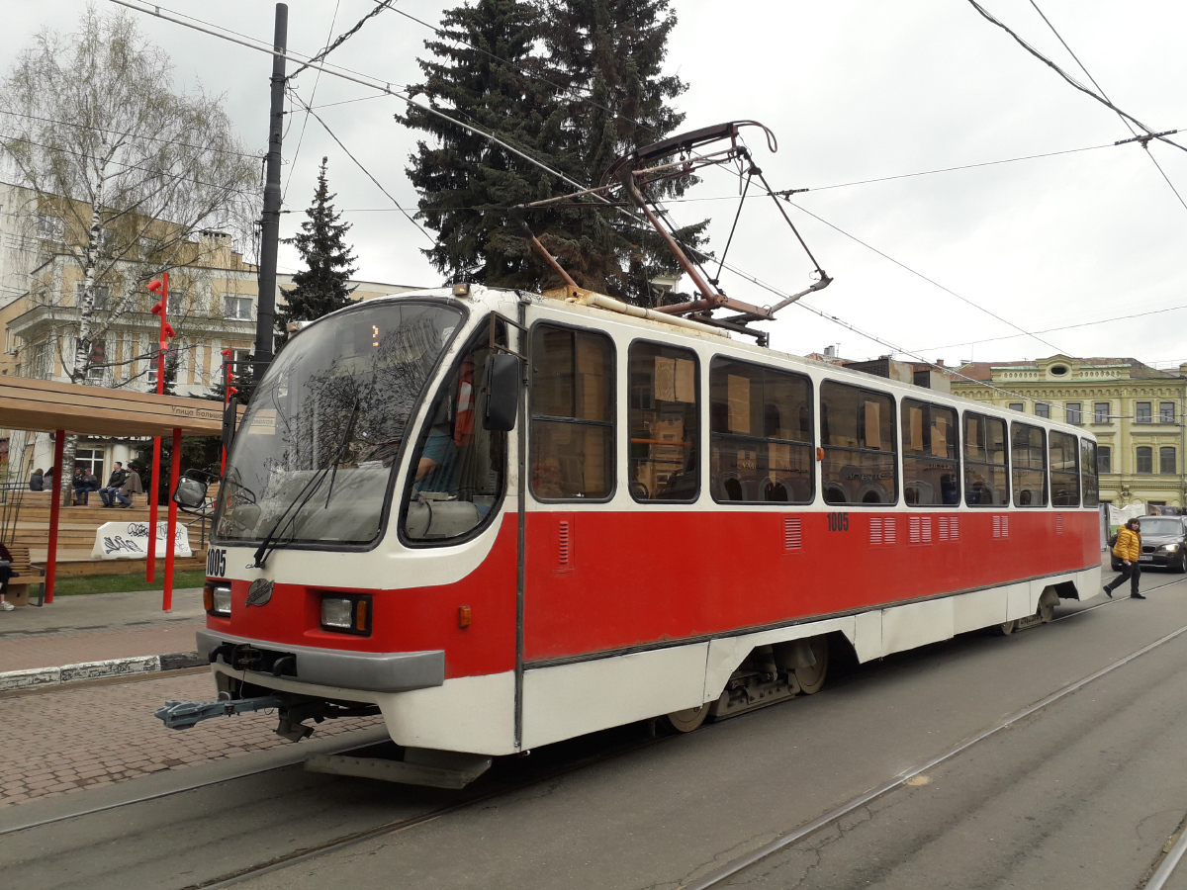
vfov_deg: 51.4
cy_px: 445
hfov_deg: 65.3
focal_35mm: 27
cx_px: 594
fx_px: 926
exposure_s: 1/419
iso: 40
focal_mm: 3.6
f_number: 1.9
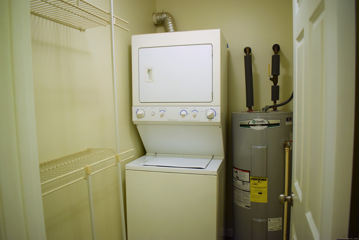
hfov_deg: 67.4
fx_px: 269
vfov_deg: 47.9
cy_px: 120
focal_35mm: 27
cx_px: 180
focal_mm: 18
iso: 800
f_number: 4
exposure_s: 1/60
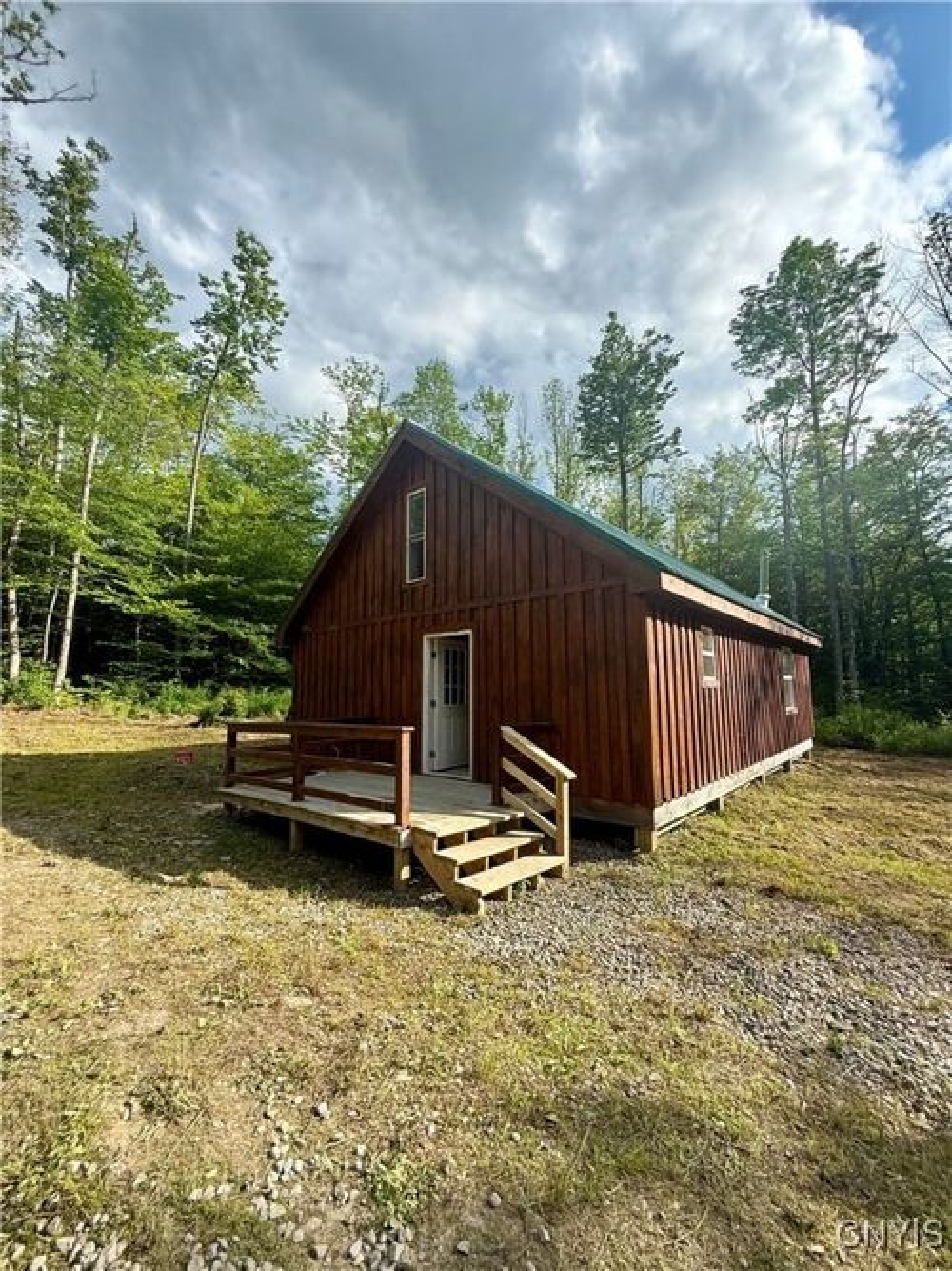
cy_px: 636
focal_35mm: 14
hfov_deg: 85.7
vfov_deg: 102.1
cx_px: 476
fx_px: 514
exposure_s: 1/686
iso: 50
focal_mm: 2.22
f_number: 2.2
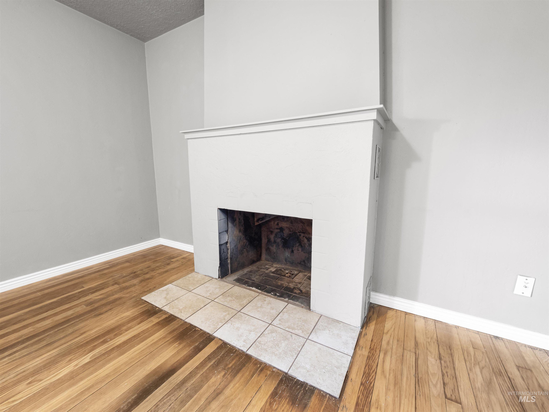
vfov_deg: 85.7
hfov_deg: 102.1
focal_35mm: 14
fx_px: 222
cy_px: 206
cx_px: 274
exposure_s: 1/1.25
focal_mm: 7
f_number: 8
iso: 400
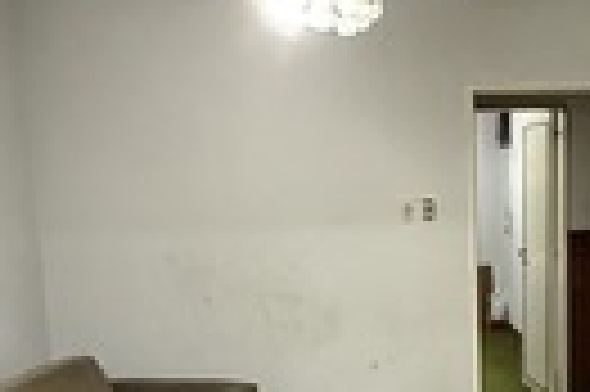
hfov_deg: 35.8
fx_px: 900
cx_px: 403
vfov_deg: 24.1
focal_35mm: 55
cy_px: 331
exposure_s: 1/50
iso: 800
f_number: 2.2
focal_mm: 2.22
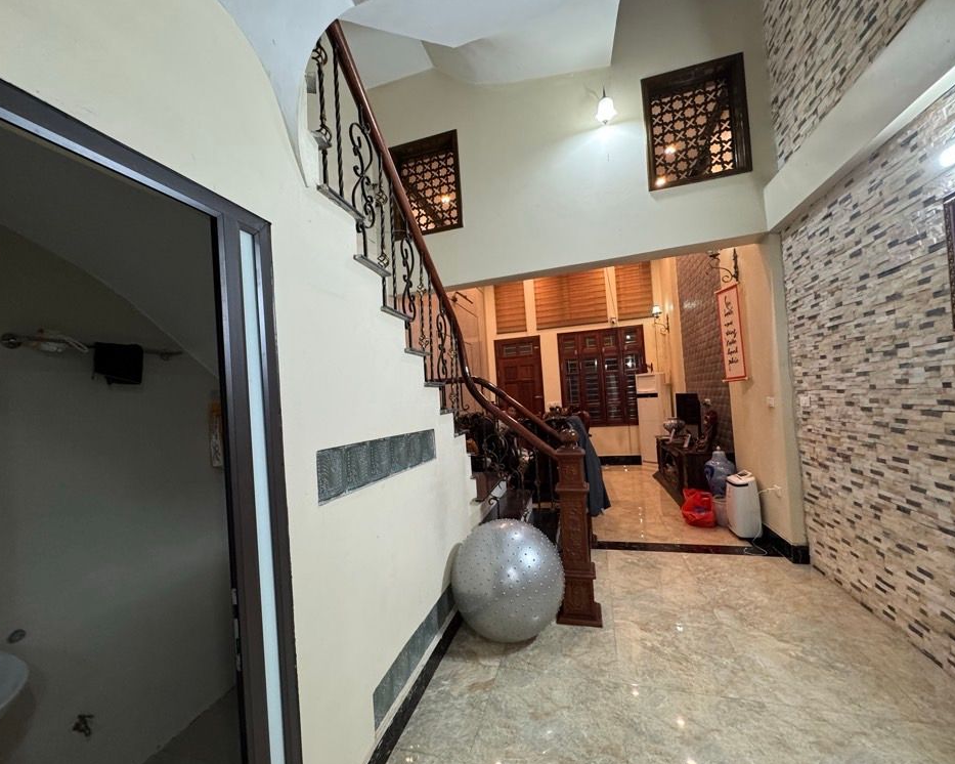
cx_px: 459
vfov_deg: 84.0
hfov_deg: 96.8
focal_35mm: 15
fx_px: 424
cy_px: 391
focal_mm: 2.22
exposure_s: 1/50
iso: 320
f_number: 2.2
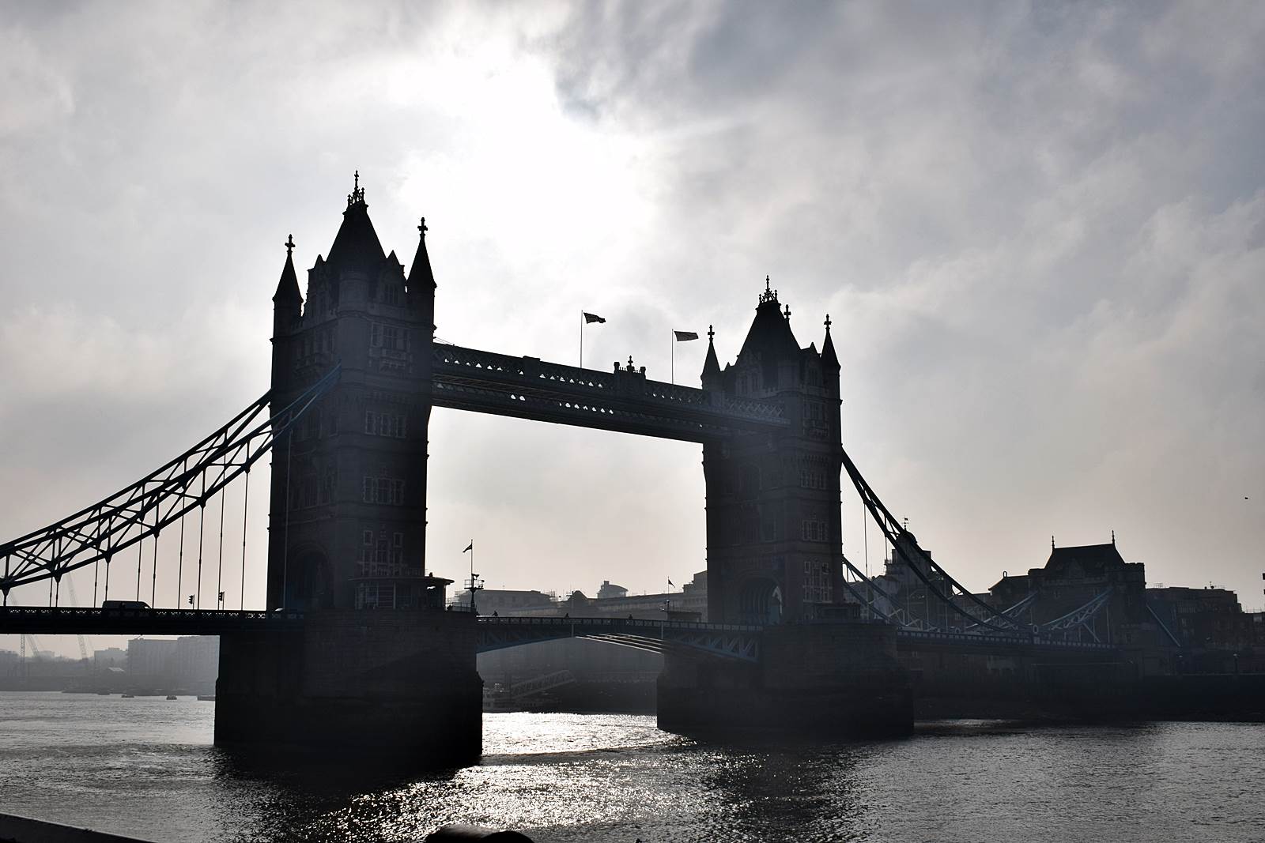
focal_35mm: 39
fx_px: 1370
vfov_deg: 34.2
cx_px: 632
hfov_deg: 49.5
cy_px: 422
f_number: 14
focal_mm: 26
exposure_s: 1/800
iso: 200
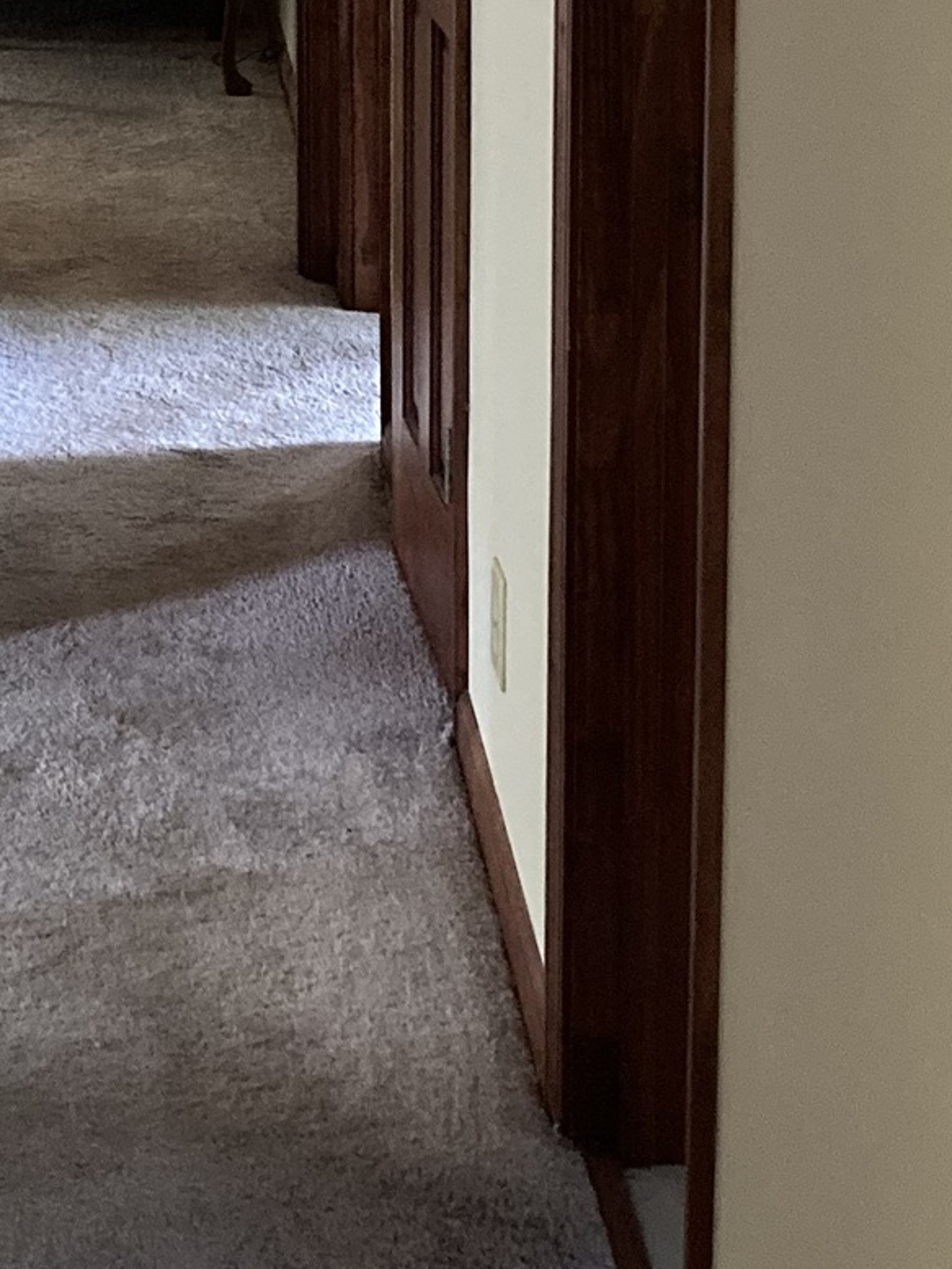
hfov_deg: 17.5
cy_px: -87
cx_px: 52
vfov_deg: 22.4
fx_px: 3043
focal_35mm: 83
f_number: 1.8
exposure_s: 1/24
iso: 640
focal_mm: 3.99
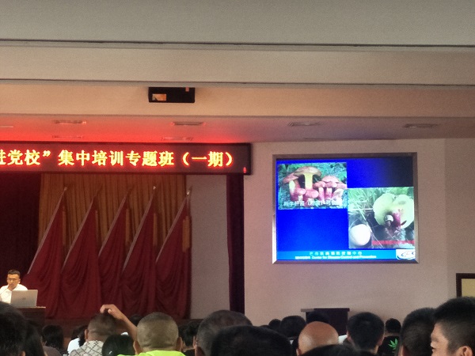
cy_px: 178
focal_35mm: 22
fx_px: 302
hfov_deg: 76.4
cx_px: 238
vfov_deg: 61.1
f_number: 1.7
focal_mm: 3.79
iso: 239
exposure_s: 1/33
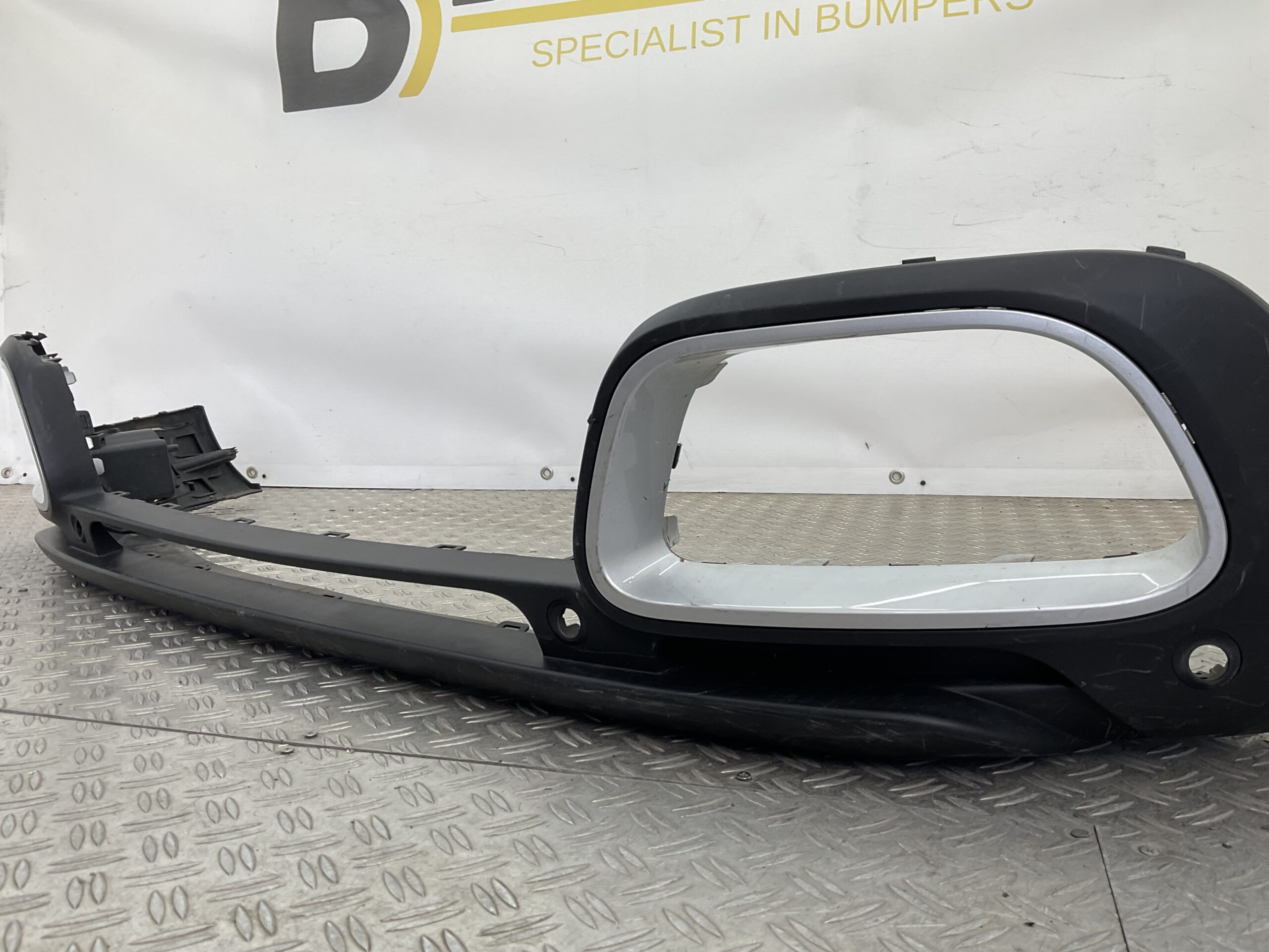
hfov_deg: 61.7
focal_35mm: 29
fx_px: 1063
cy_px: 476
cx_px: 634
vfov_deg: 48.2
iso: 16
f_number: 1.8
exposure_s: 1/103
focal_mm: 3
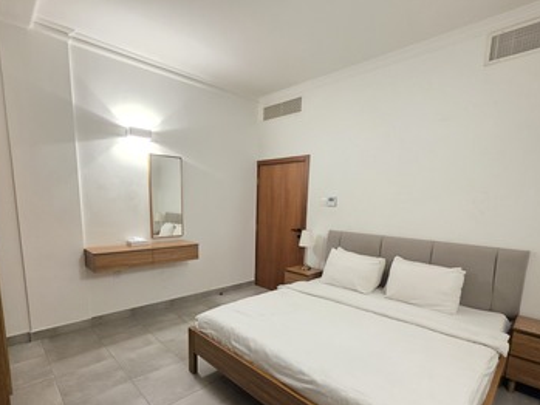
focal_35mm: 17
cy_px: 254
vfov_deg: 73.4
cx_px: 259
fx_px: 265
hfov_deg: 91.0
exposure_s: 1/50
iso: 1000
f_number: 1.9
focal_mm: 2.2
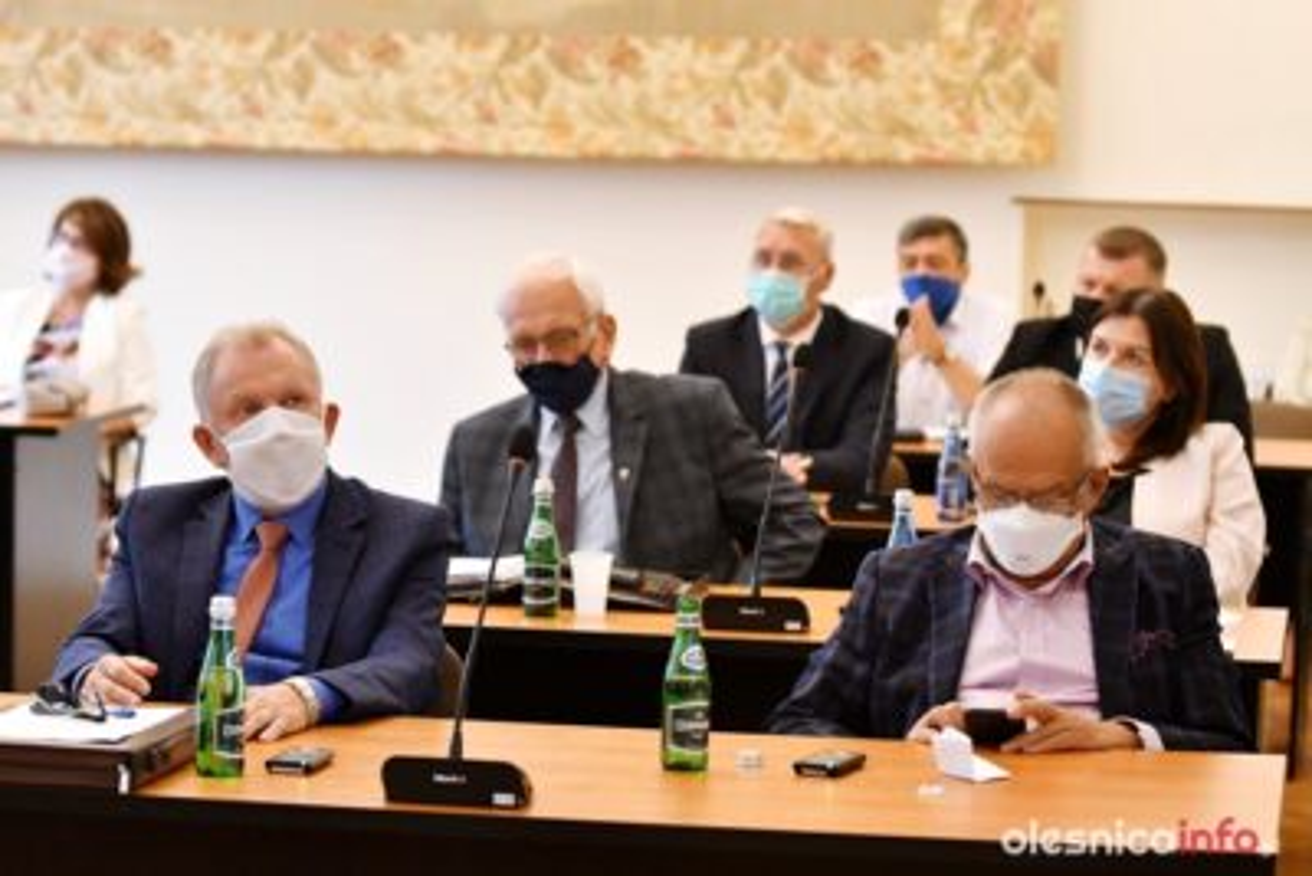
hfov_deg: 19.4
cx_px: 656
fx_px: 3828
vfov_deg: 13.1
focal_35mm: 105
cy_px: 438
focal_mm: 70
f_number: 2.8
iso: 2500
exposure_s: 1/200
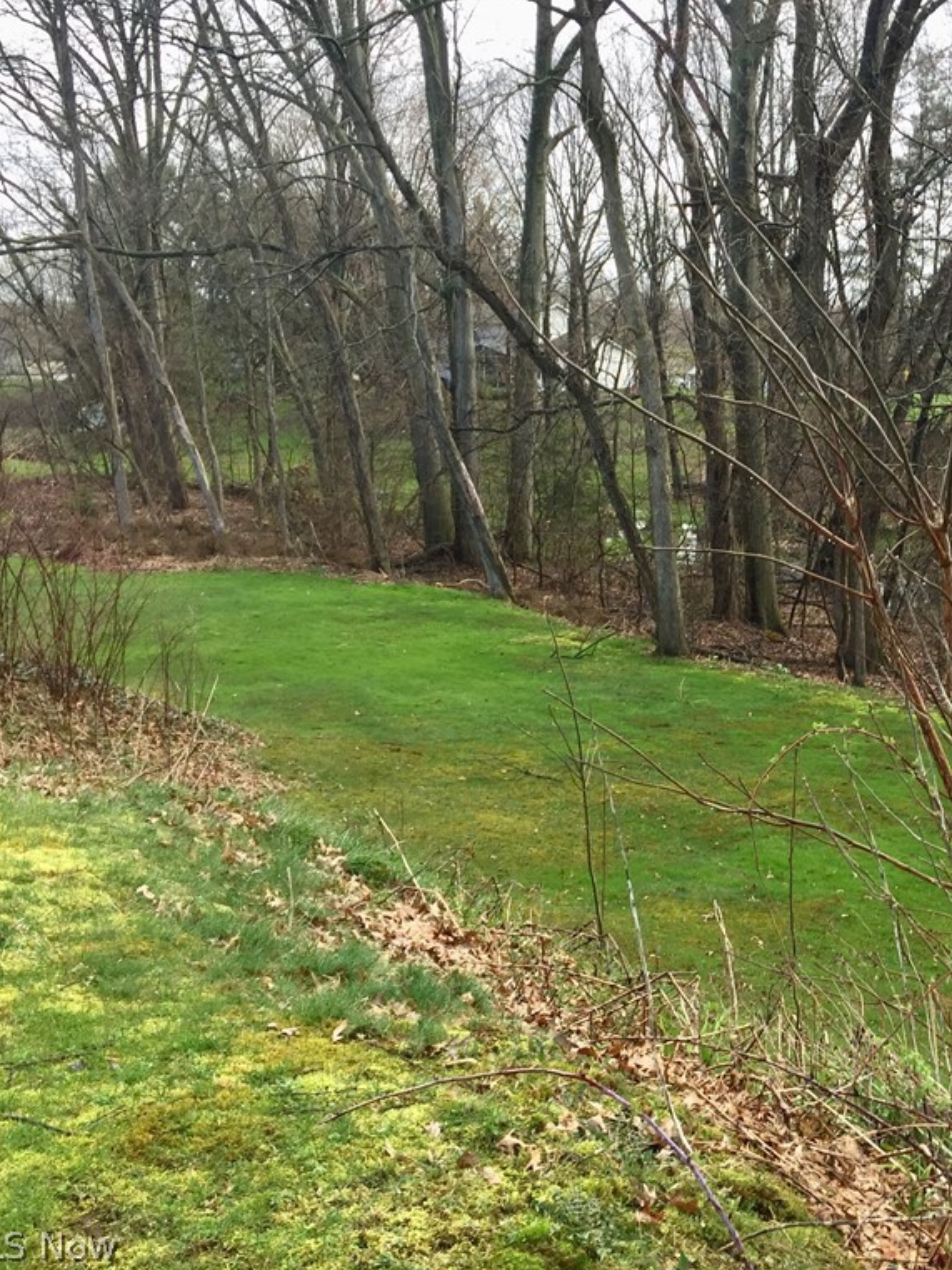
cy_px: 632
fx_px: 1430
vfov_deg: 47.9
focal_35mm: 39
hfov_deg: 35.3
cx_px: 797
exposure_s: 1/344
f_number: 2.2
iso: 32
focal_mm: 4.15
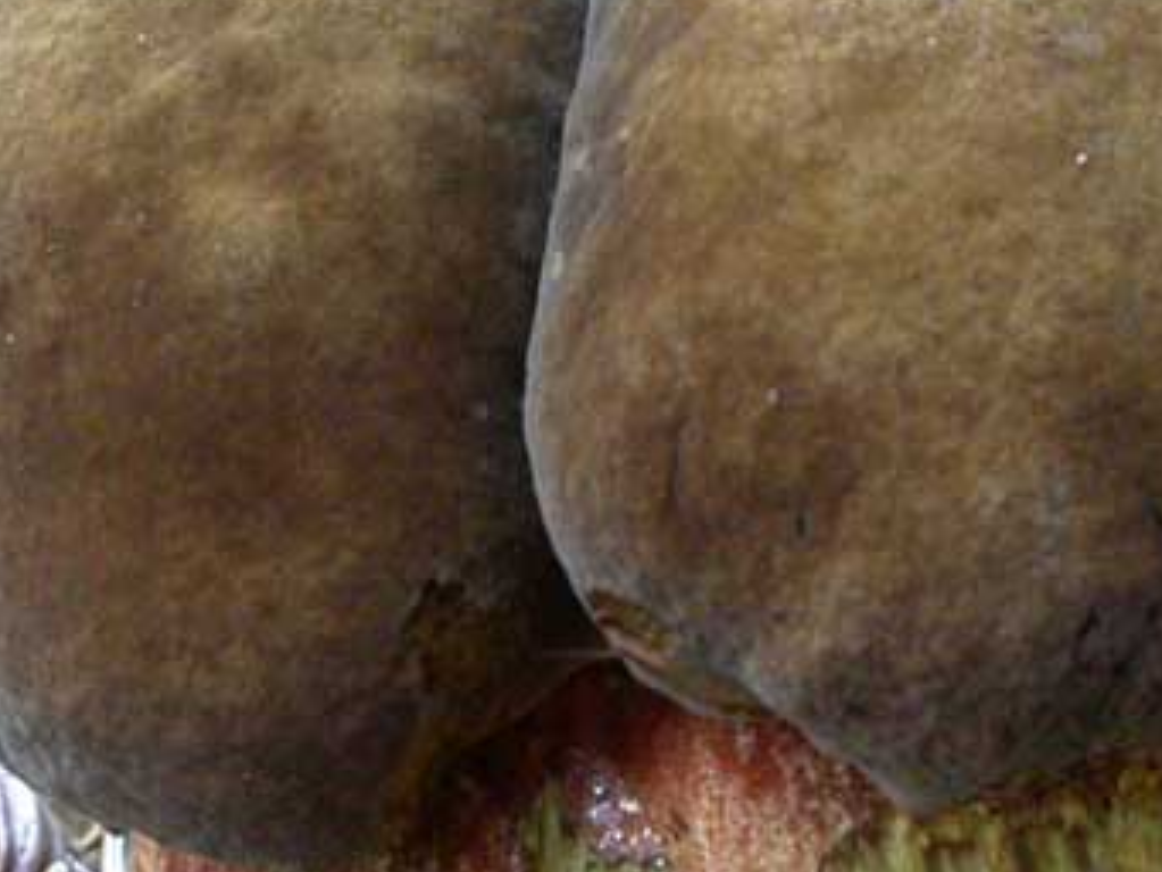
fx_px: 12895
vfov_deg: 3.9
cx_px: 900
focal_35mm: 384
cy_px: 494
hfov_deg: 5.2
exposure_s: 1/2
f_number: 10.3
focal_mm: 32
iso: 200
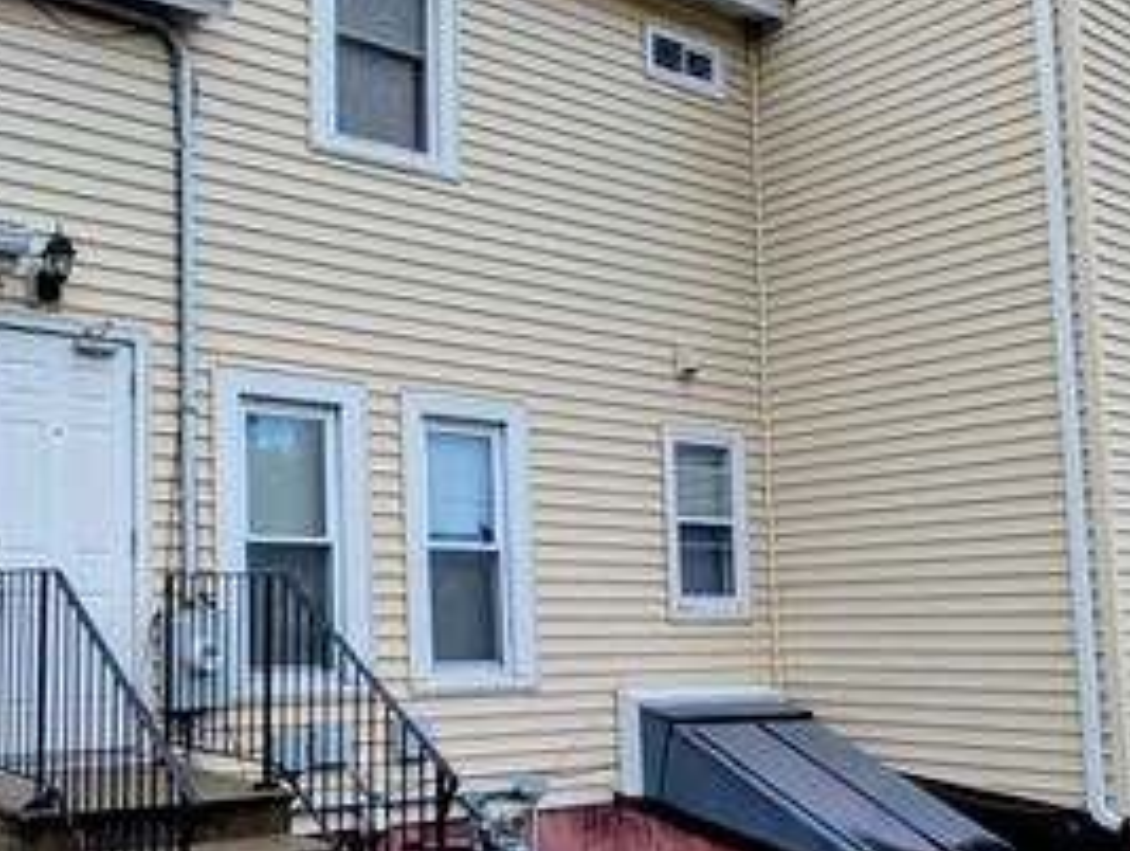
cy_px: 508
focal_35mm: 36
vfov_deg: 39.6
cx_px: 237
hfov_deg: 48.6
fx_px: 1177
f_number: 1.7
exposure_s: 1/67
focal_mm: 2.02
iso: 304
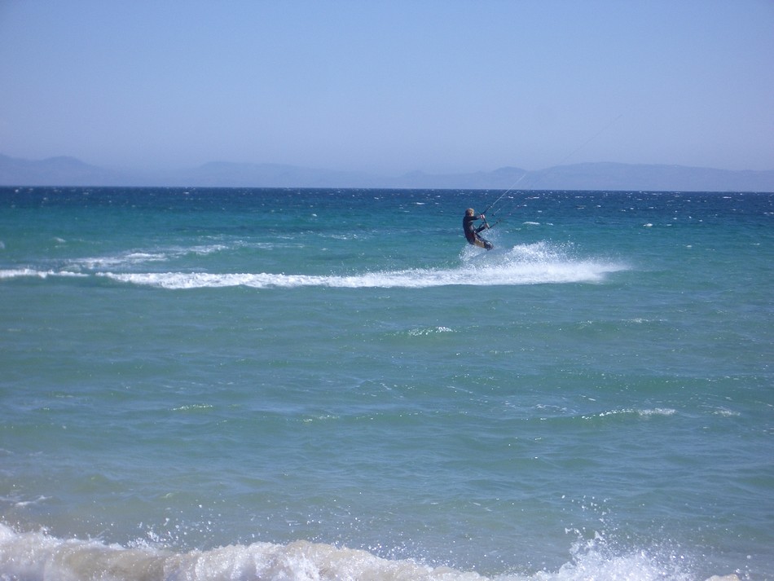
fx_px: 2348
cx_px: 387
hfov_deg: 18.7
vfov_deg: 14.1
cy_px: 290
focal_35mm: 105
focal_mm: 17.4
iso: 50
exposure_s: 1/500
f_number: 4.8
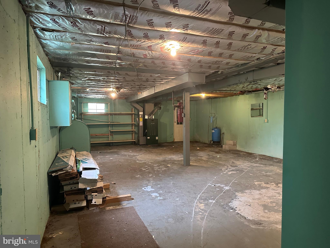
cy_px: 124
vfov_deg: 56.8
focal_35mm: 24
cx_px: 165
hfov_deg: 71.6
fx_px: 229
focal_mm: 6.86
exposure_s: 1/60
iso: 800
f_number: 1.78
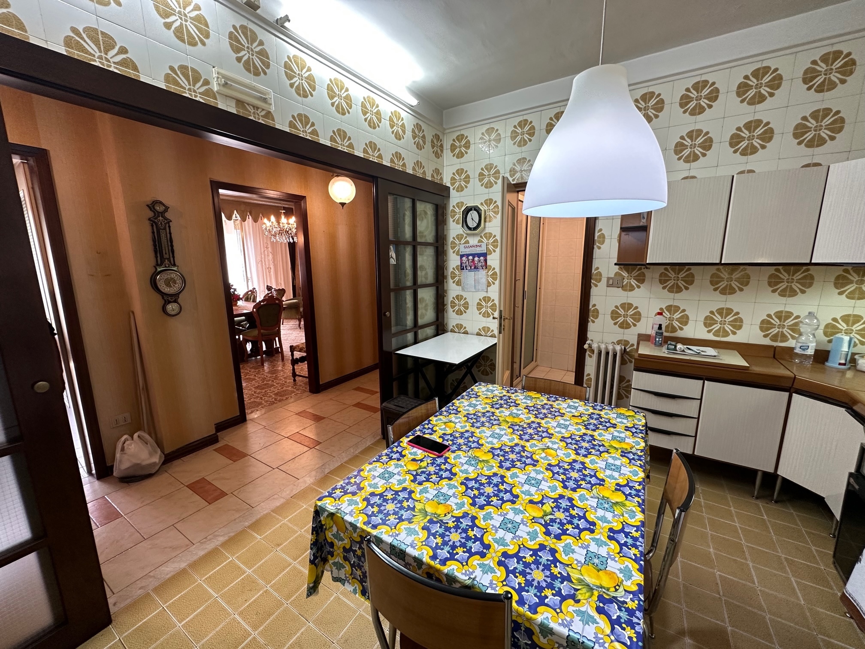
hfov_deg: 102.1
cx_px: 432
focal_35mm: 14
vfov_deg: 85.7
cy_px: 324
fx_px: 350
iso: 160
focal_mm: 2.22
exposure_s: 1/50
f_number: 2.2
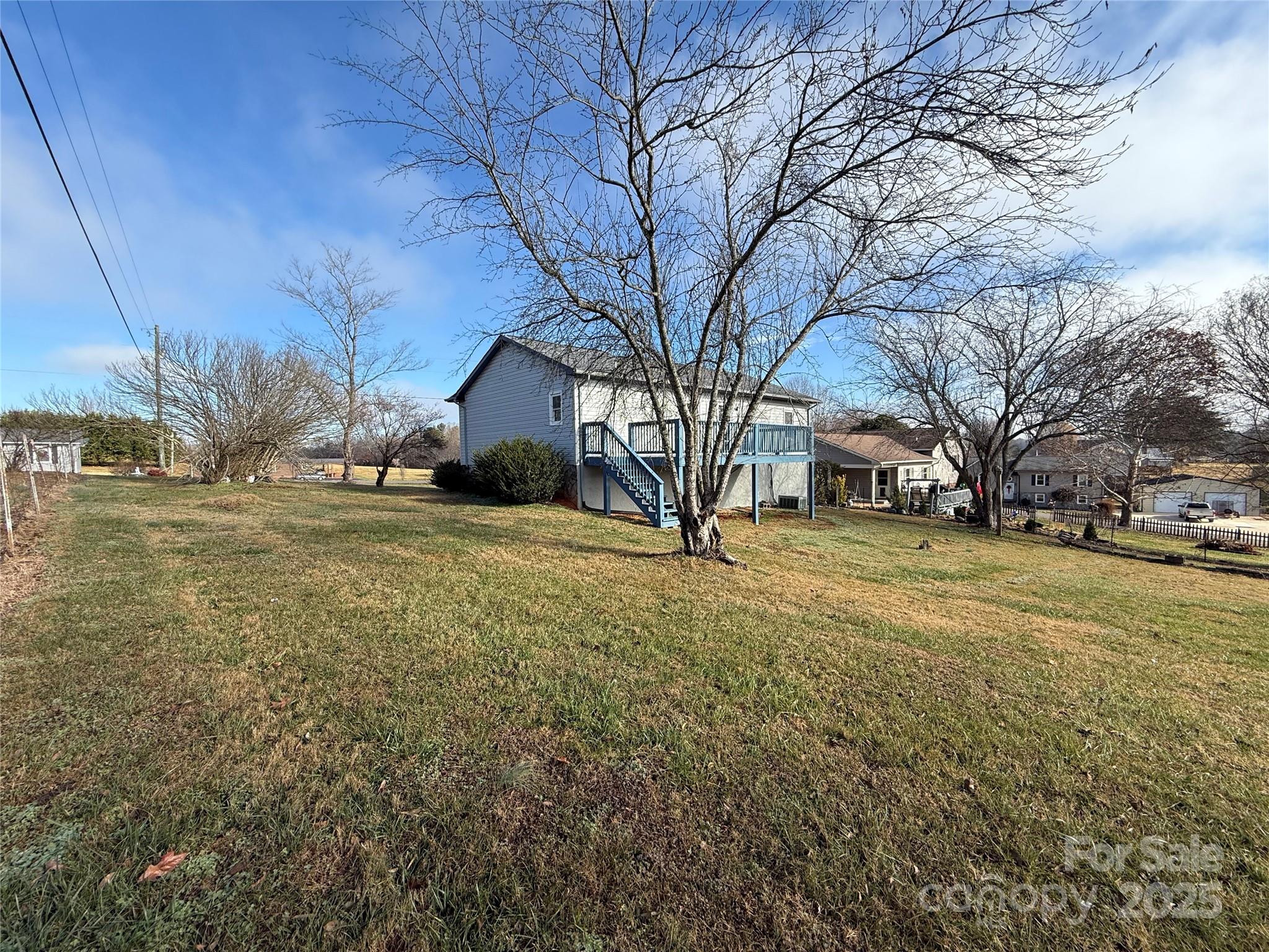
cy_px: 476
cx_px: 634
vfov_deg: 85.7
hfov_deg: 102.1
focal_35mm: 14
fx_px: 513
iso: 50
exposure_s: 1/1068
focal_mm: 2.22
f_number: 2.2
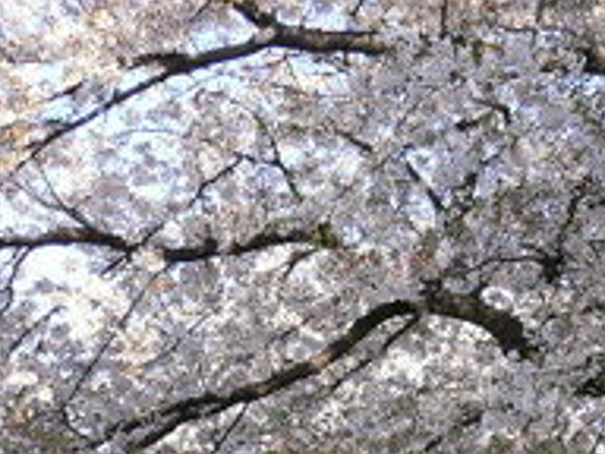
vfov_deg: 15.8
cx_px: 375
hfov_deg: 21.5
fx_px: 1590
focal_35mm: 91
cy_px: 484
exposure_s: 1/320
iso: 100
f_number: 2.8
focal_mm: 5.8
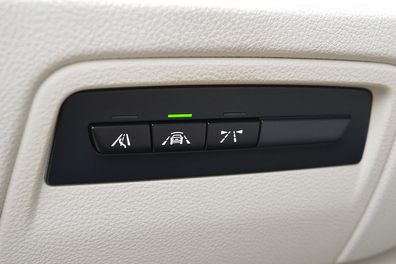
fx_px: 742
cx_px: 198
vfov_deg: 20.2
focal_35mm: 68
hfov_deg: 29.9
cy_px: 132
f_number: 8
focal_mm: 45
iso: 800
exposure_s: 1/60
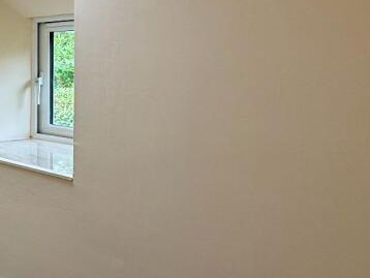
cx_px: -99
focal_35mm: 40
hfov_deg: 34.6
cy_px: 71
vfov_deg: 35.3
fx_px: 428
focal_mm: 2.22
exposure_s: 1/100
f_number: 2.2
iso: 64
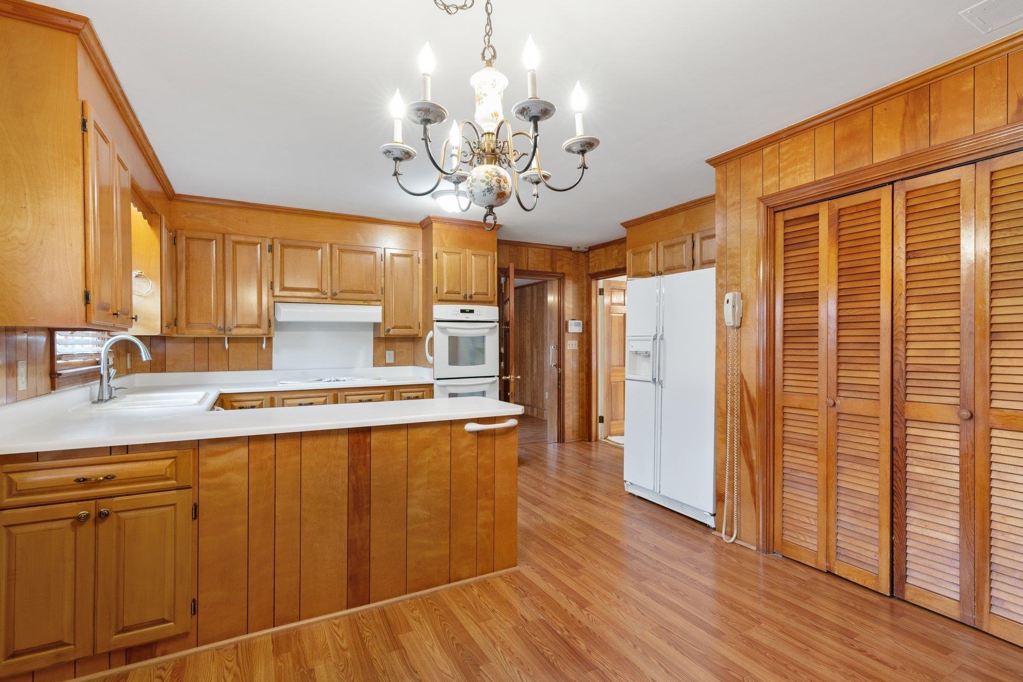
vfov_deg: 70.4
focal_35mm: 17
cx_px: 538
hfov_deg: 93.2
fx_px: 483
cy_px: 353
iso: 200
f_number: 9
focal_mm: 16
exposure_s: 2.5
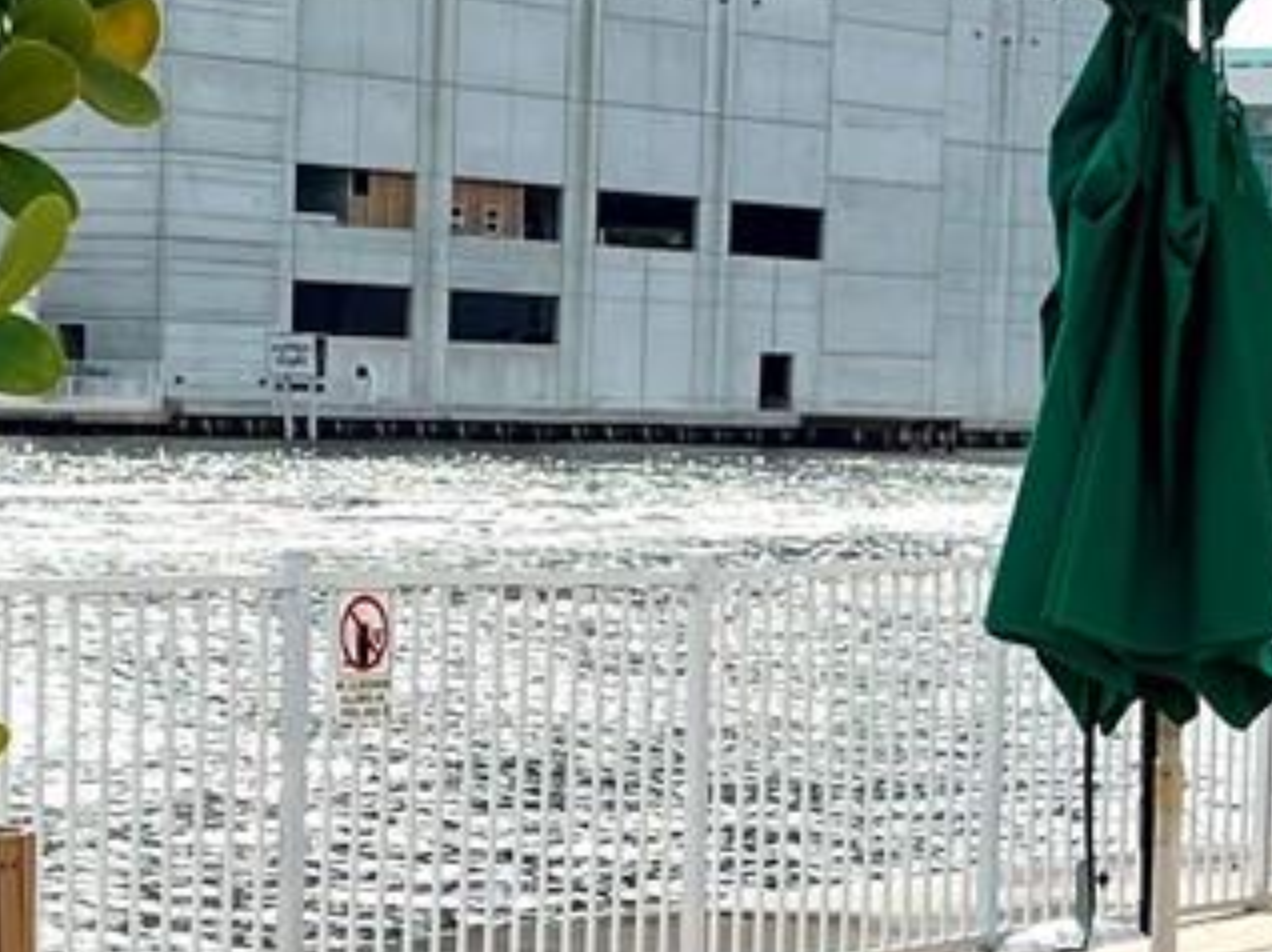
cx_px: 560
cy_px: 708
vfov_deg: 11.3
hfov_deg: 15.1
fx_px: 4810
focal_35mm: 131
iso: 50
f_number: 1.6
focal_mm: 5.1
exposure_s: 1/6494
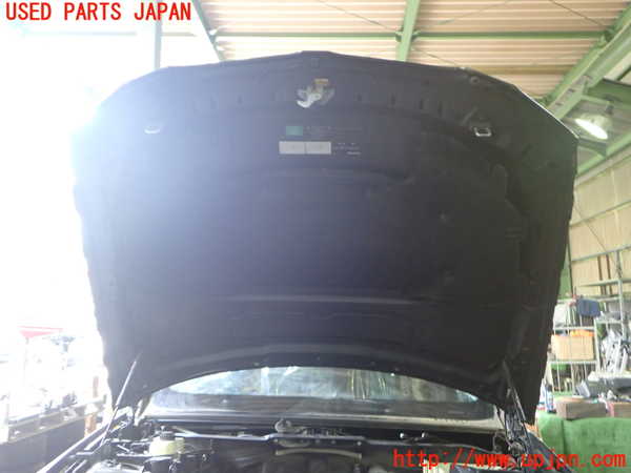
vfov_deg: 46.8
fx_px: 547
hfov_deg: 60.0
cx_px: 316
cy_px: 236
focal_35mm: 30
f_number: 2.3
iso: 640
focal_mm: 5.4
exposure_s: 1/30
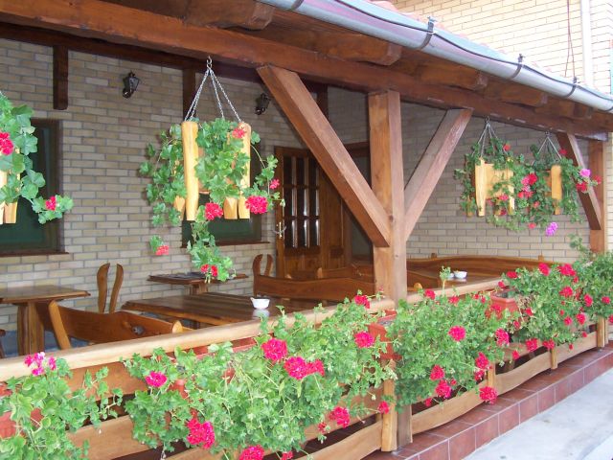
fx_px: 655
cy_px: 230
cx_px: 306
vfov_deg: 38.7
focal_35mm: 37
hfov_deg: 50.1
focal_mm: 5.6
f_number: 2.8
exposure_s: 1/60
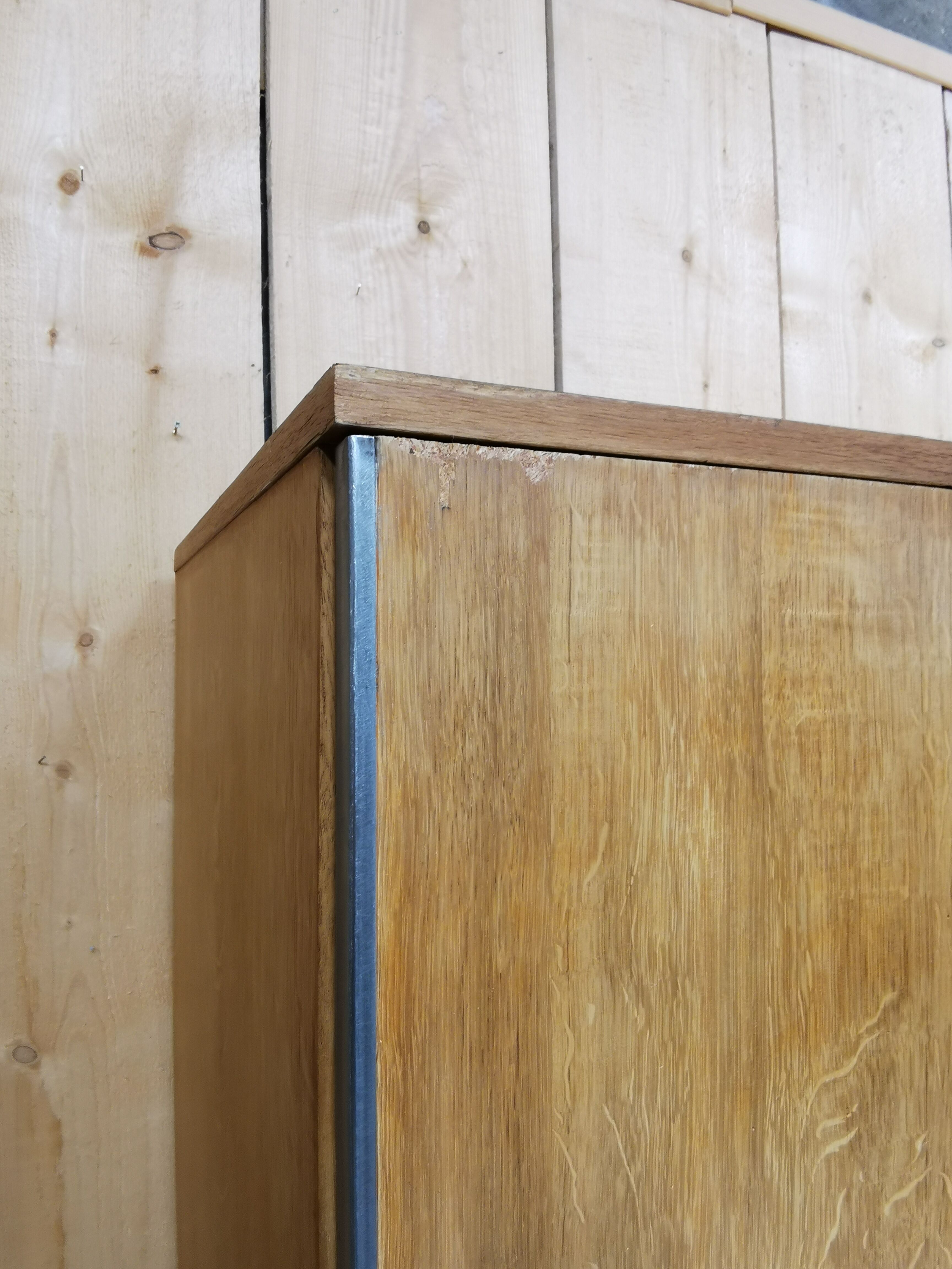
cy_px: 634
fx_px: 807
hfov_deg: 61.1
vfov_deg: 76.4
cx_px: 476
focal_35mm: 22
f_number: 2.2
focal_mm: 2.26
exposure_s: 1/50
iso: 64
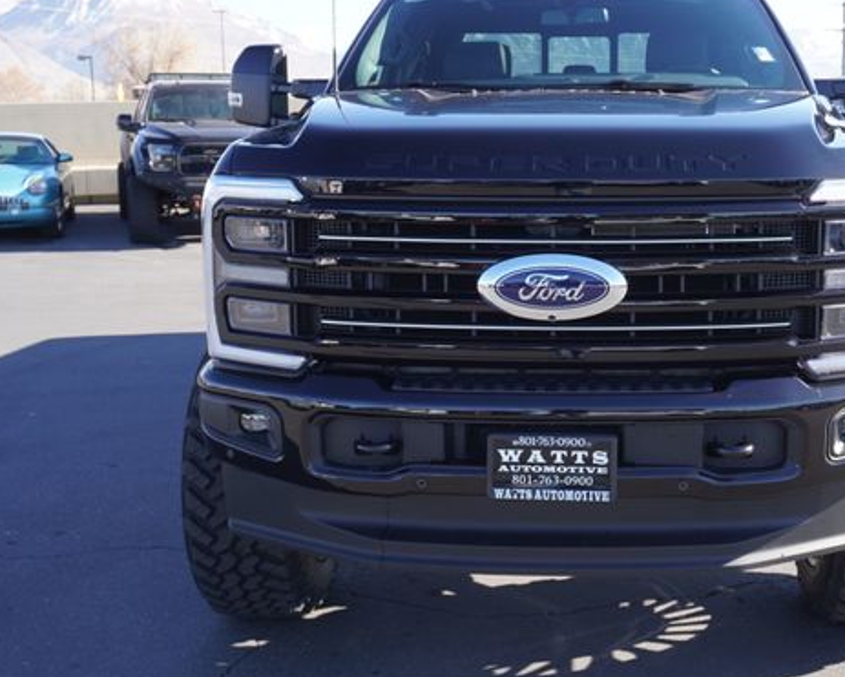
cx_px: 548
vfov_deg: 31.1
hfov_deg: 37.9
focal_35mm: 49
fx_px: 1217
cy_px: 318
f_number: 5.6
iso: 100
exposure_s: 1/100
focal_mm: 25
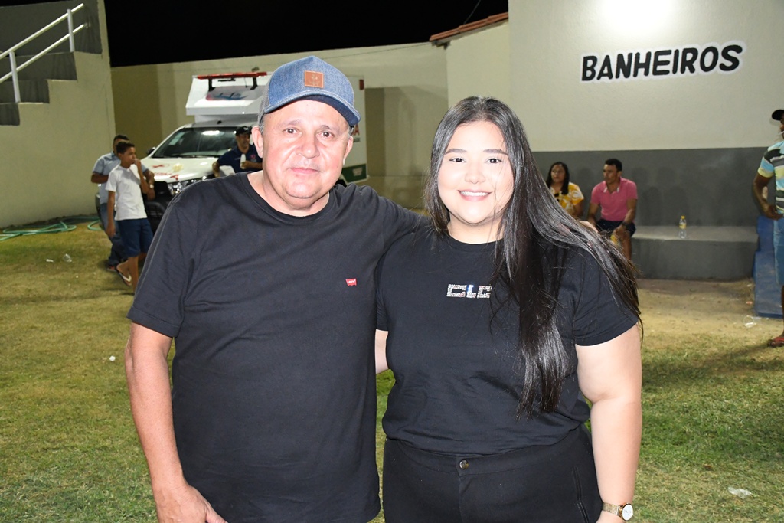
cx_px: 392
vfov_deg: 36.9
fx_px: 784
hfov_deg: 53.1
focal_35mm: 36
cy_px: 262
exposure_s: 1/200
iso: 5000
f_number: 5
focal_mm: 24
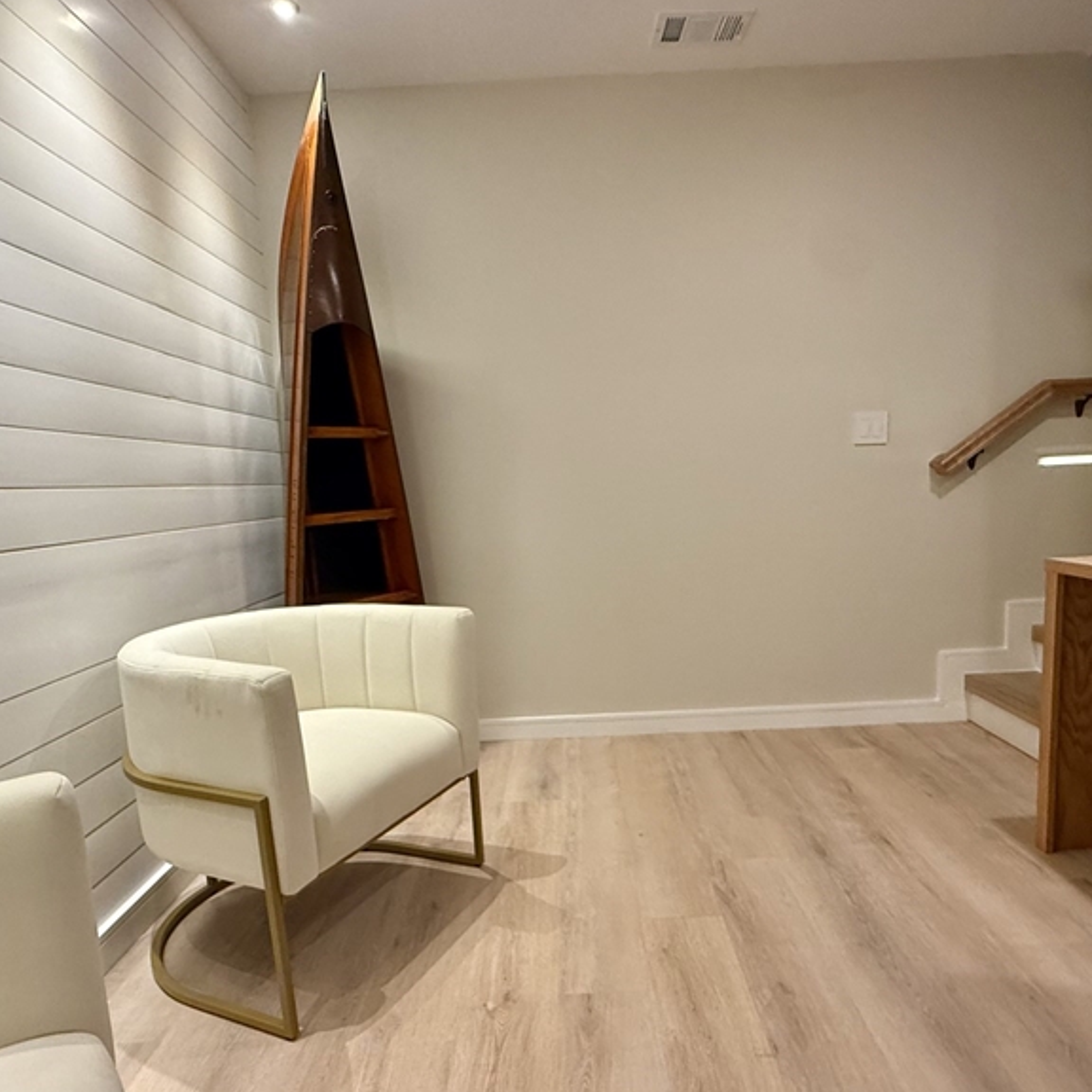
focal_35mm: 22
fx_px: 785
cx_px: 576
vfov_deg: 69.5
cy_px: 597
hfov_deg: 69.6
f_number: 2.2
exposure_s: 1/120
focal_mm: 2.22
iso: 320
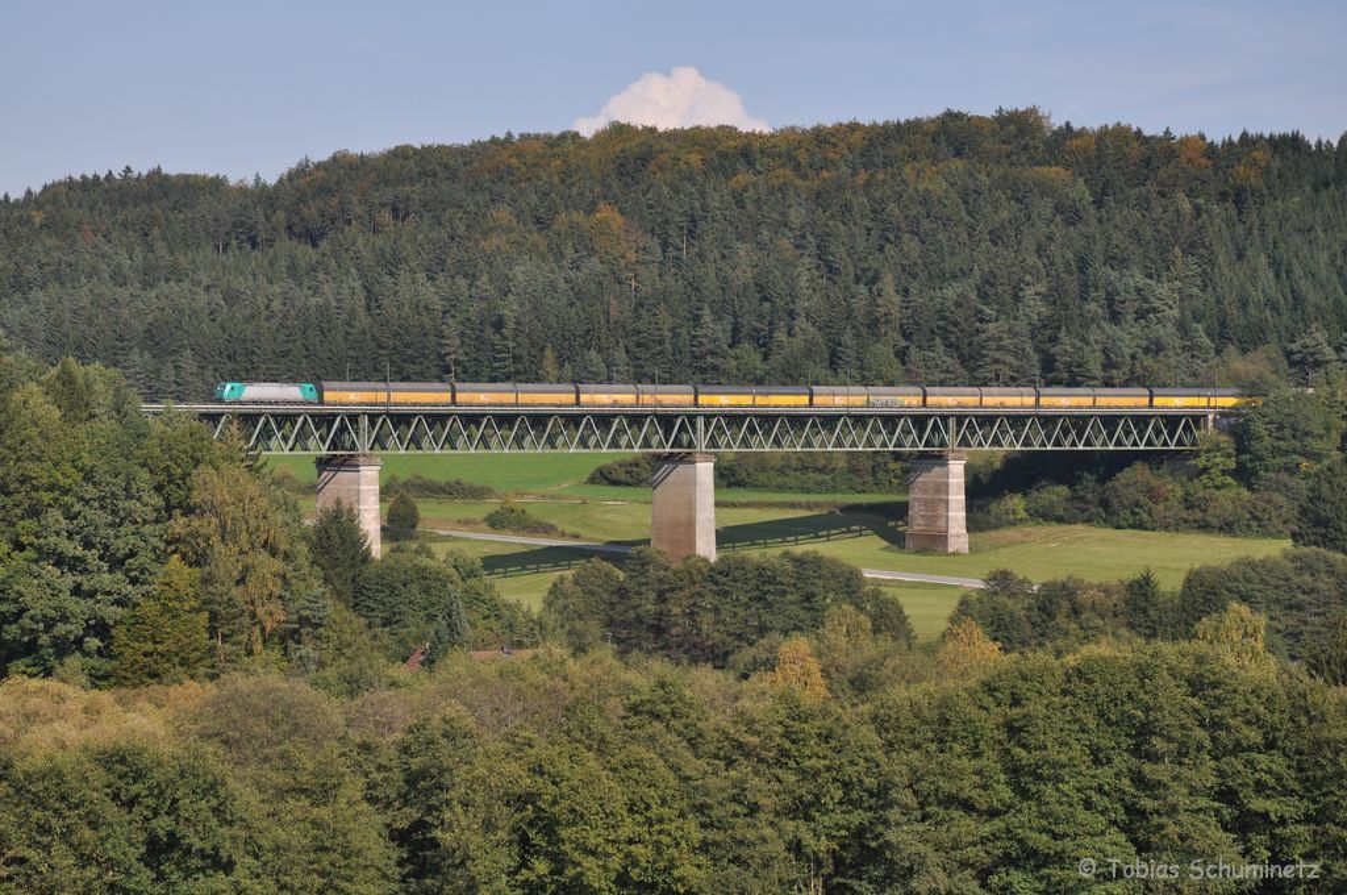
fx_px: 3475
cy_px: 448
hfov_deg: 21.9
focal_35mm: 93
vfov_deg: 14.7
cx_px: 674
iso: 200
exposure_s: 1/500
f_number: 9
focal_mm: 62
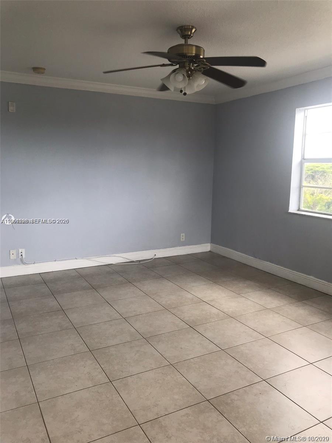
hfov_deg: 49.7
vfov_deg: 63.4
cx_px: 166
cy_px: 222
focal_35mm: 28
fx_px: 358
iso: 20
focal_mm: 3.99
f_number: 1.8
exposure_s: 1/123
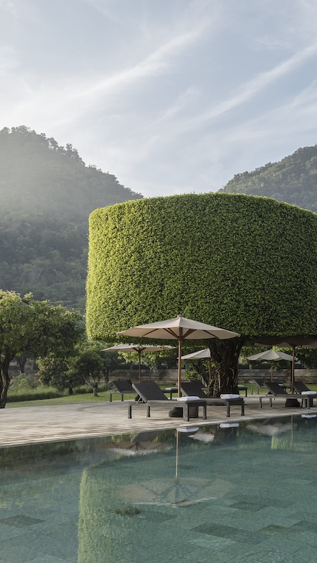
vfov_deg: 50.2
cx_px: 353
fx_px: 598
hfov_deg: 27.1
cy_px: 334
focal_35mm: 40
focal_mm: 20
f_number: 8
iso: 100
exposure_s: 1/30
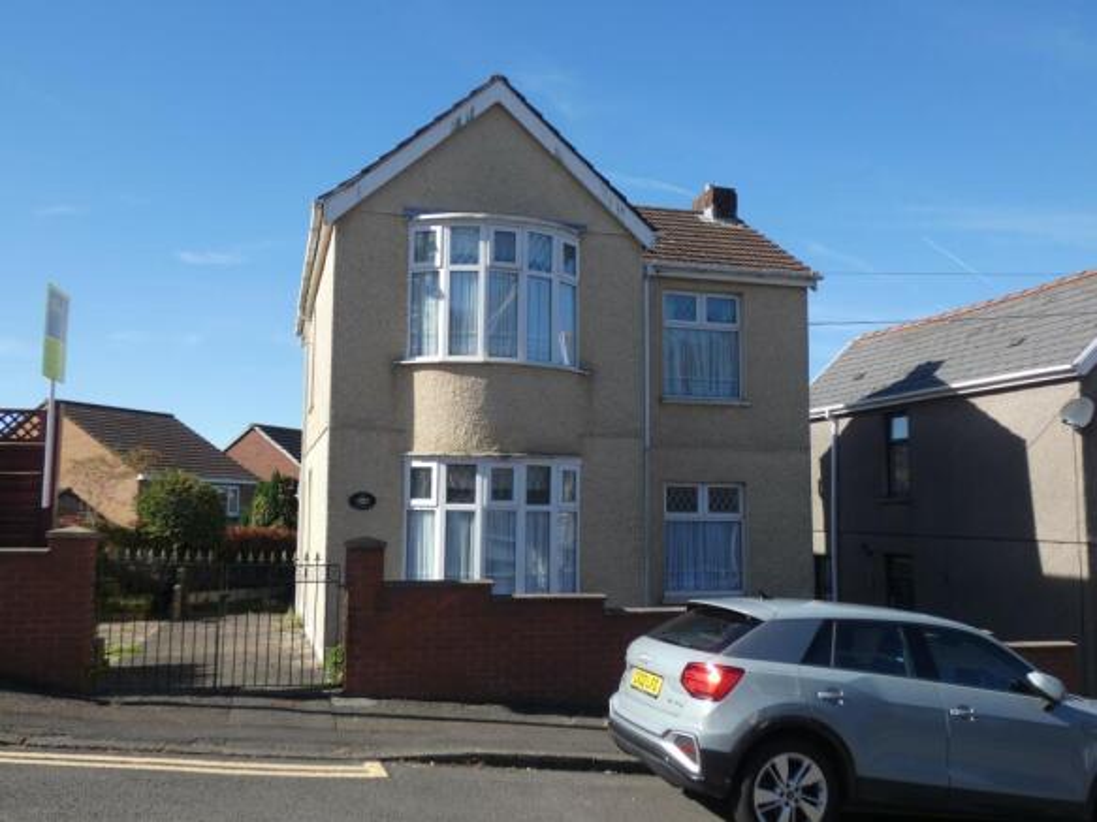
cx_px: 548
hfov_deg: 58.4
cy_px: 411
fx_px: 982
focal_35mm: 31
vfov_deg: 45.4
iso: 80
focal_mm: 5.5
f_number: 3.3
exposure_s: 1/640
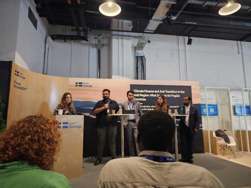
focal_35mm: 23
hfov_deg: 73.9
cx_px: 126
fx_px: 167
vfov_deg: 58.9
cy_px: 94
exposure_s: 1/200
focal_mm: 6.3
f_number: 1.7
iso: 1250
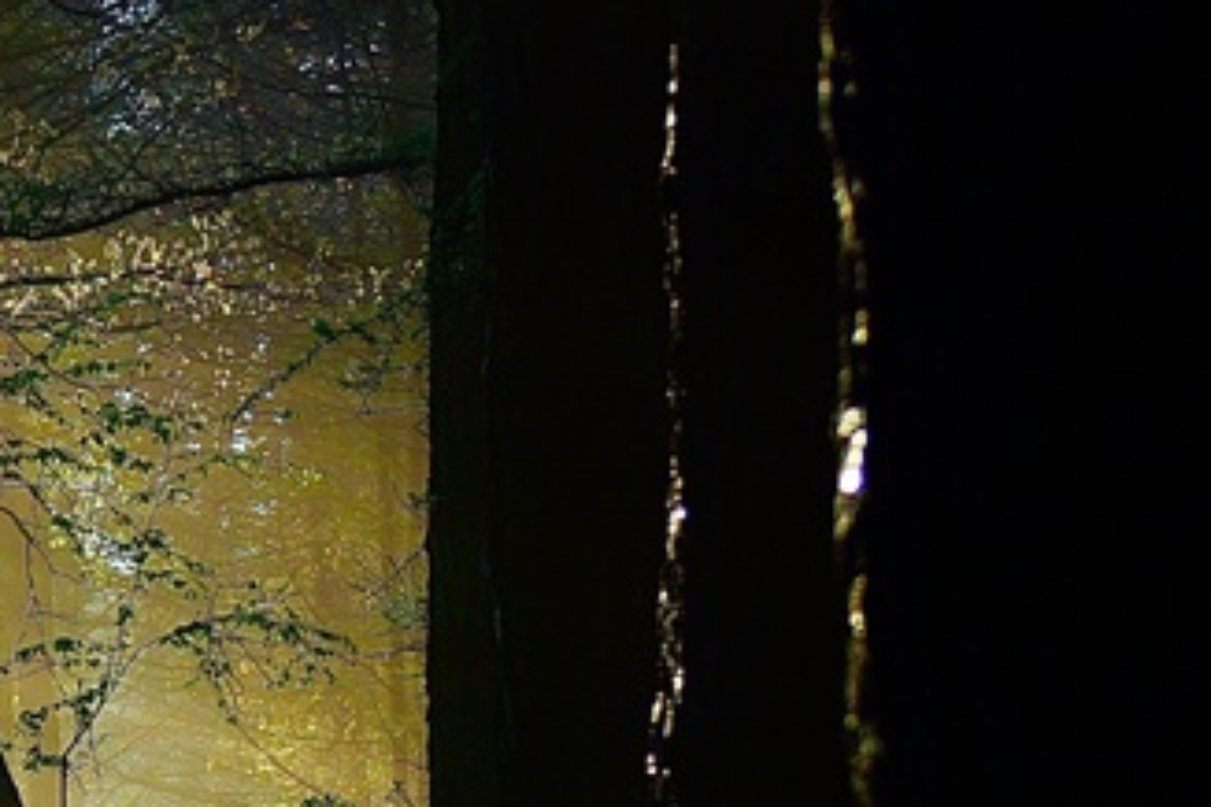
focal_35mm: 353
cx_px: -1370
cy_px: 705
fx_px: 11878
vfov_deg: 3.9
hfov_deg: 5.7
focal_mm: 55
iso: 200
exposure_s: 1/125
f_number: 5
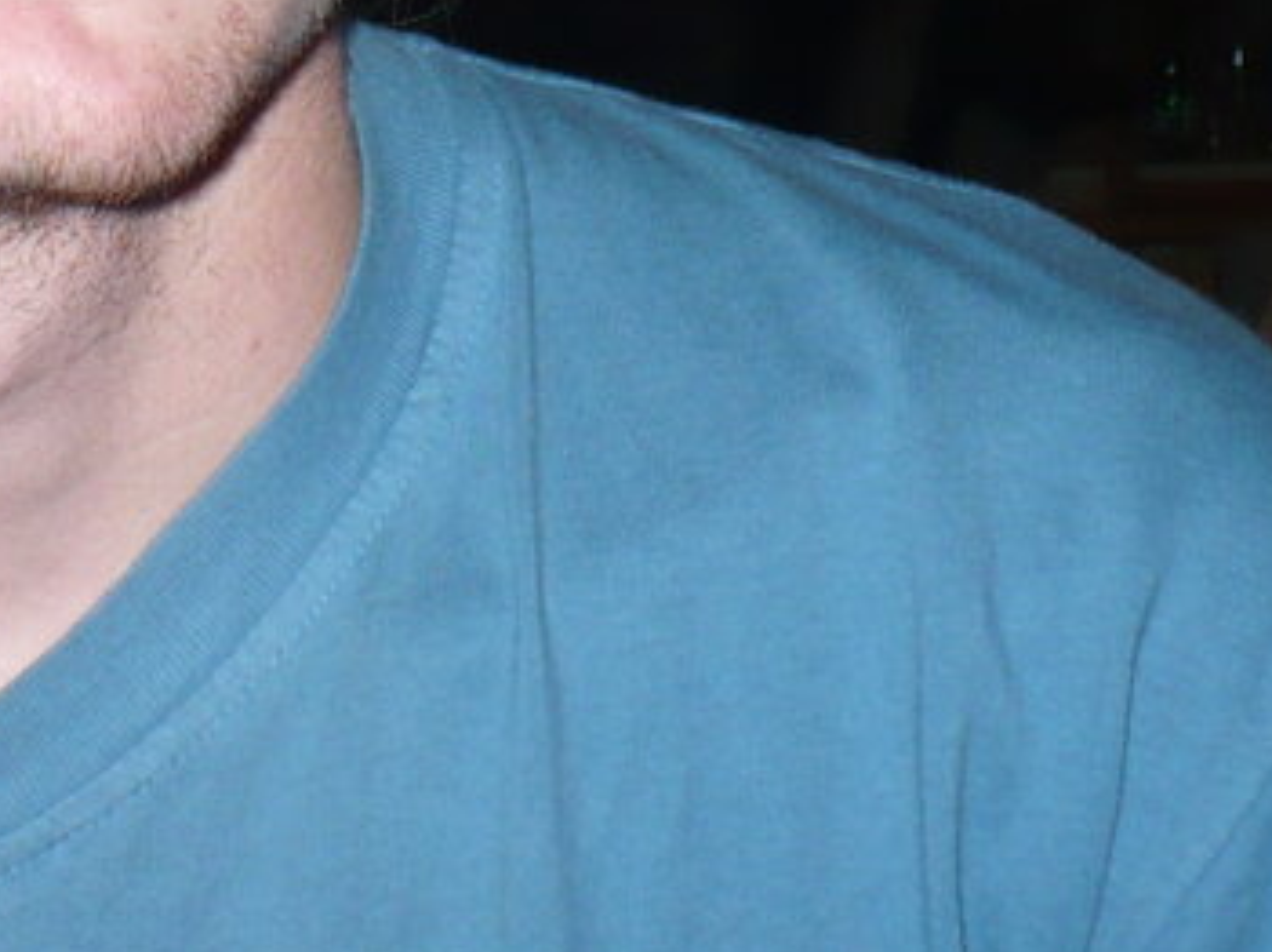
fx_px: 4664
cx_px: 156
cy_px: -327
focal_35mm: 127
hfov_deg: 15.4
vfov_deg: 11.3
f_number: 2.8
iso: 100
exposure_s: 1/30
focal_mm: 6.1
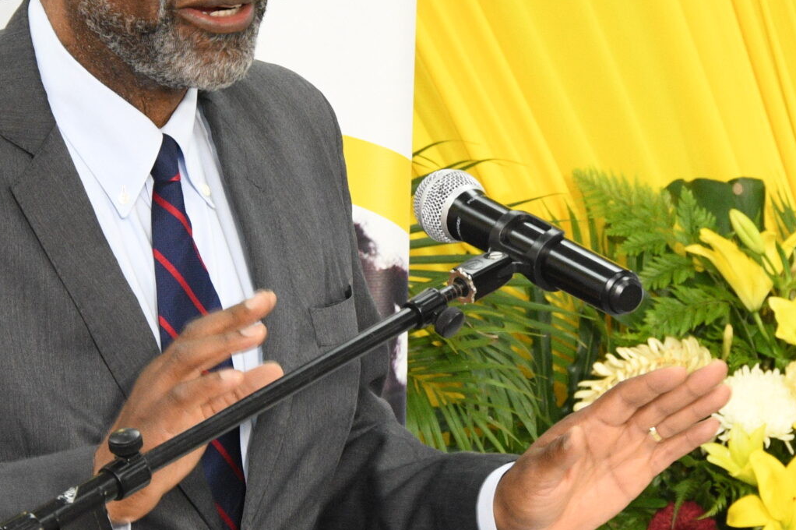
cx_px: 486
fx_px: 5811
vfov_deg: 5.2
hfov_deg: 7.8
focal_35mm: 263
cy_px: 294
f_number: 8
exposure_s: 1/80
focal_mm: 70
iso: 1600
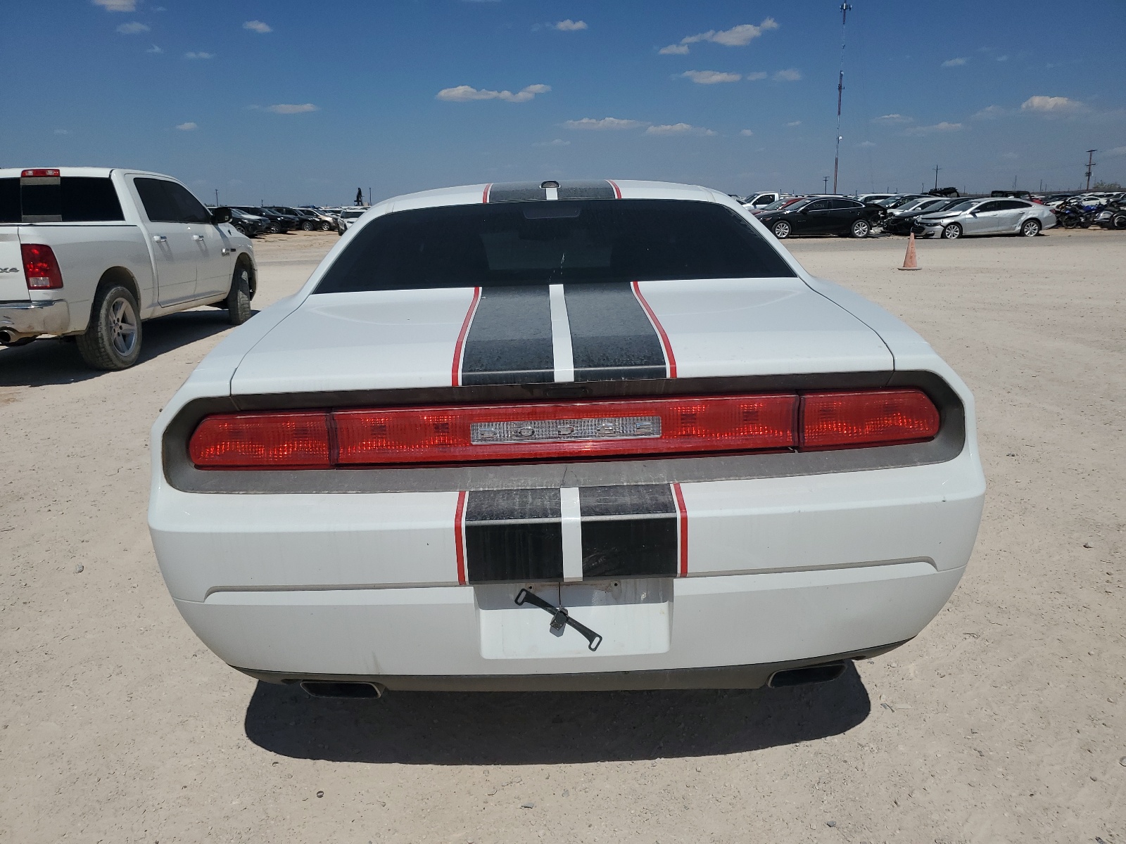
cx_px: 563
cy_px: 422
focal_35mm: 26
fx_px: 846
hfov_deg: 67.3
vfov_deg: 53.1
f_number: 1.5
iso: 50
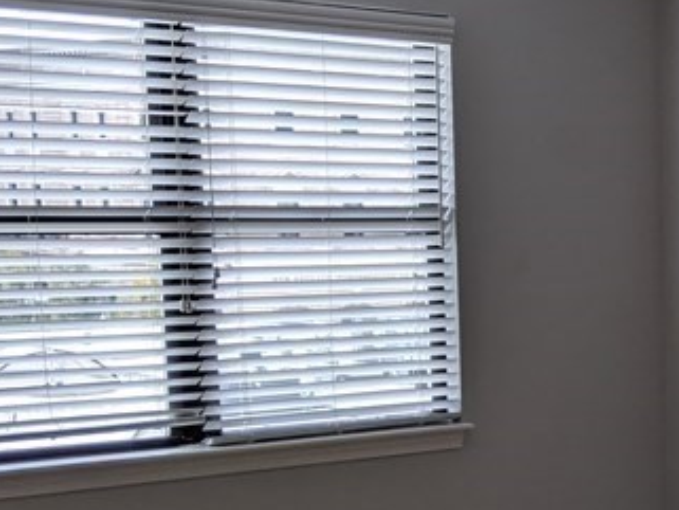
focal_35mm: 86
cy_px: 487
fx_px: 1688
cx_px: 971
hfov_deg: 20.1
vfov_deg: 16.9
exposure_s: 1/179
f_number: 1.8
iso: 40
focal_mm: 4.44
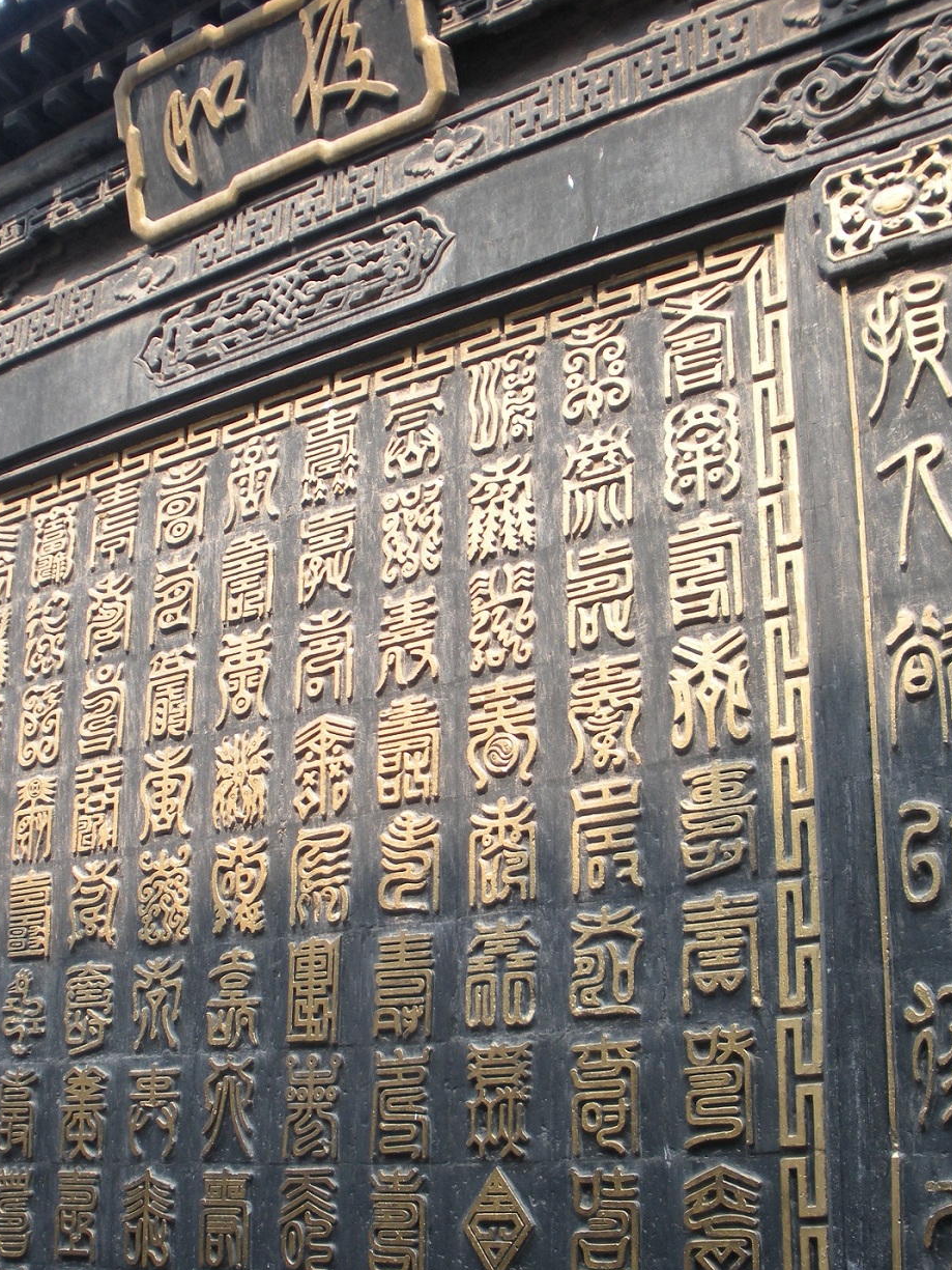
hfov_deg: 30.8
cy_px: 775
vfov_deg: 40.2
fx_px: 1723
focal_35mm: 47
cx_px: 410
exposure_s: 1/99.3
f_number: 3.5
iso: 64
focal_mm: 6.3
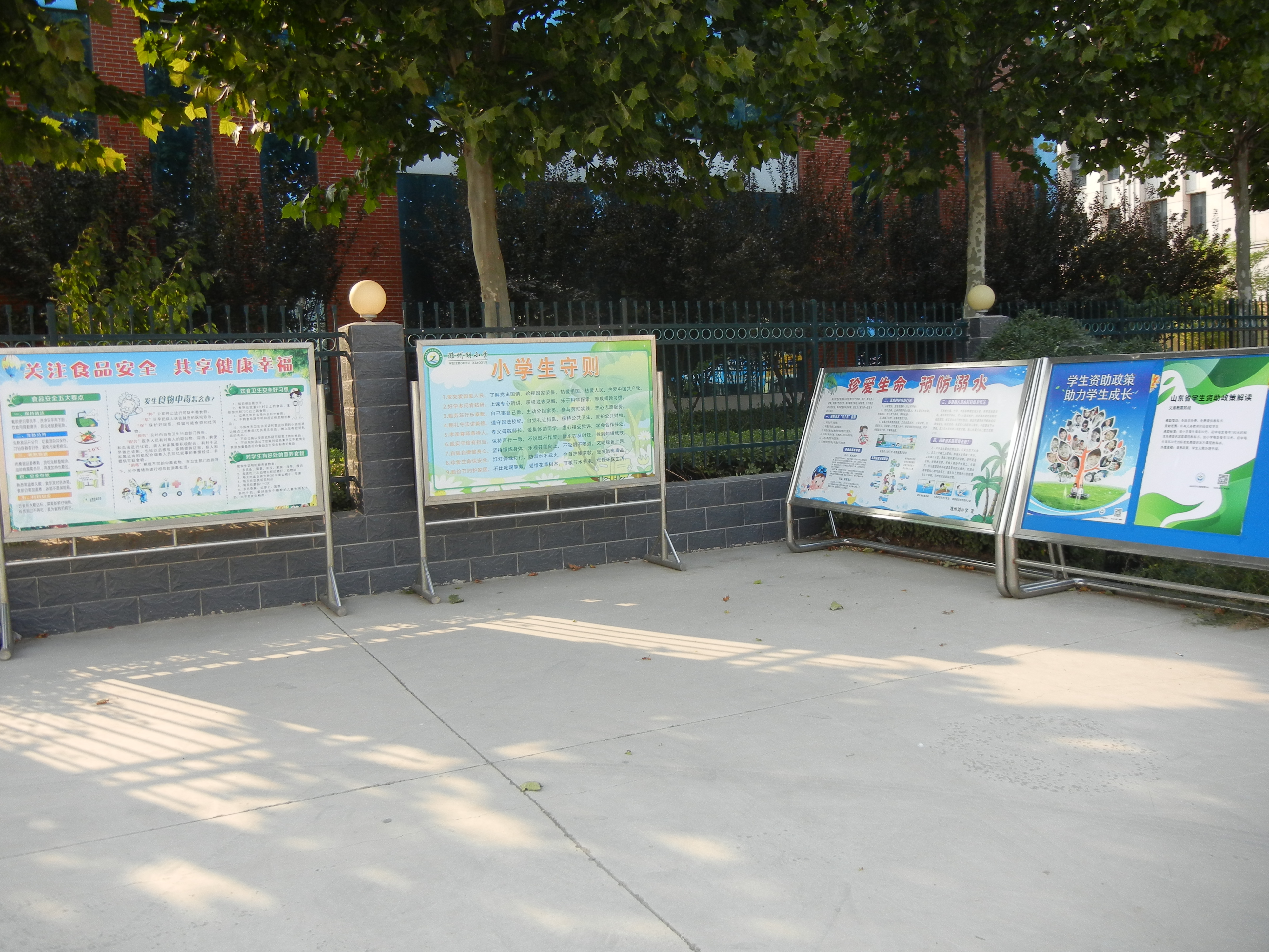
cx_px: 631
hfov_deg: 58.4
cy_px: 469
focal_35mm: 31
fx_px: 1136
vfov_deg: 45.4
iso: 160
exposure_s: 1/310
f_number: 3.5
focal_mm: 5.4
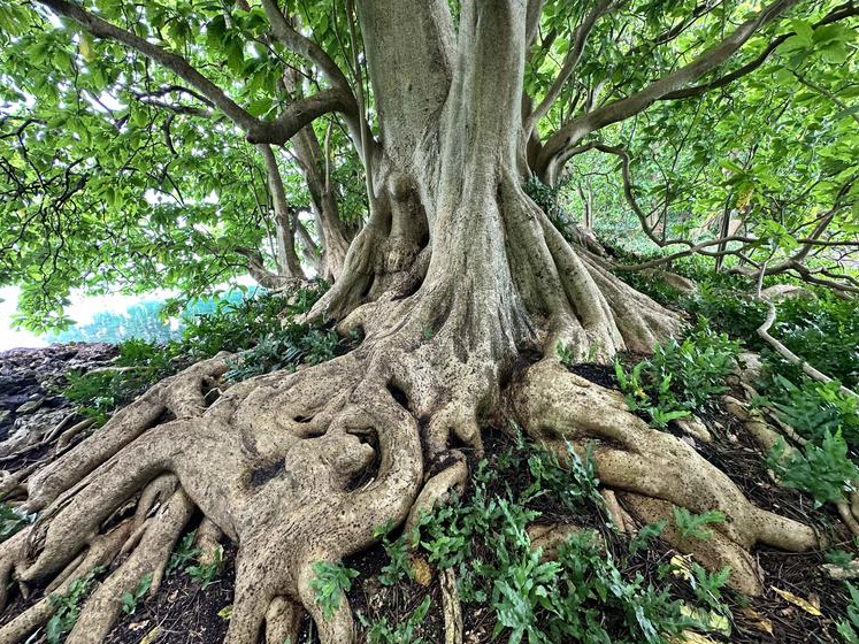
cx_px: 439
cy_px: 307
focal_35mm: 15
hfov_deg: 98.2
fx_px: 372
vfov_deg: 81.7
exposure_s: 1/99
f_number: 2.2
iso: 160
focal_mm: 2.22
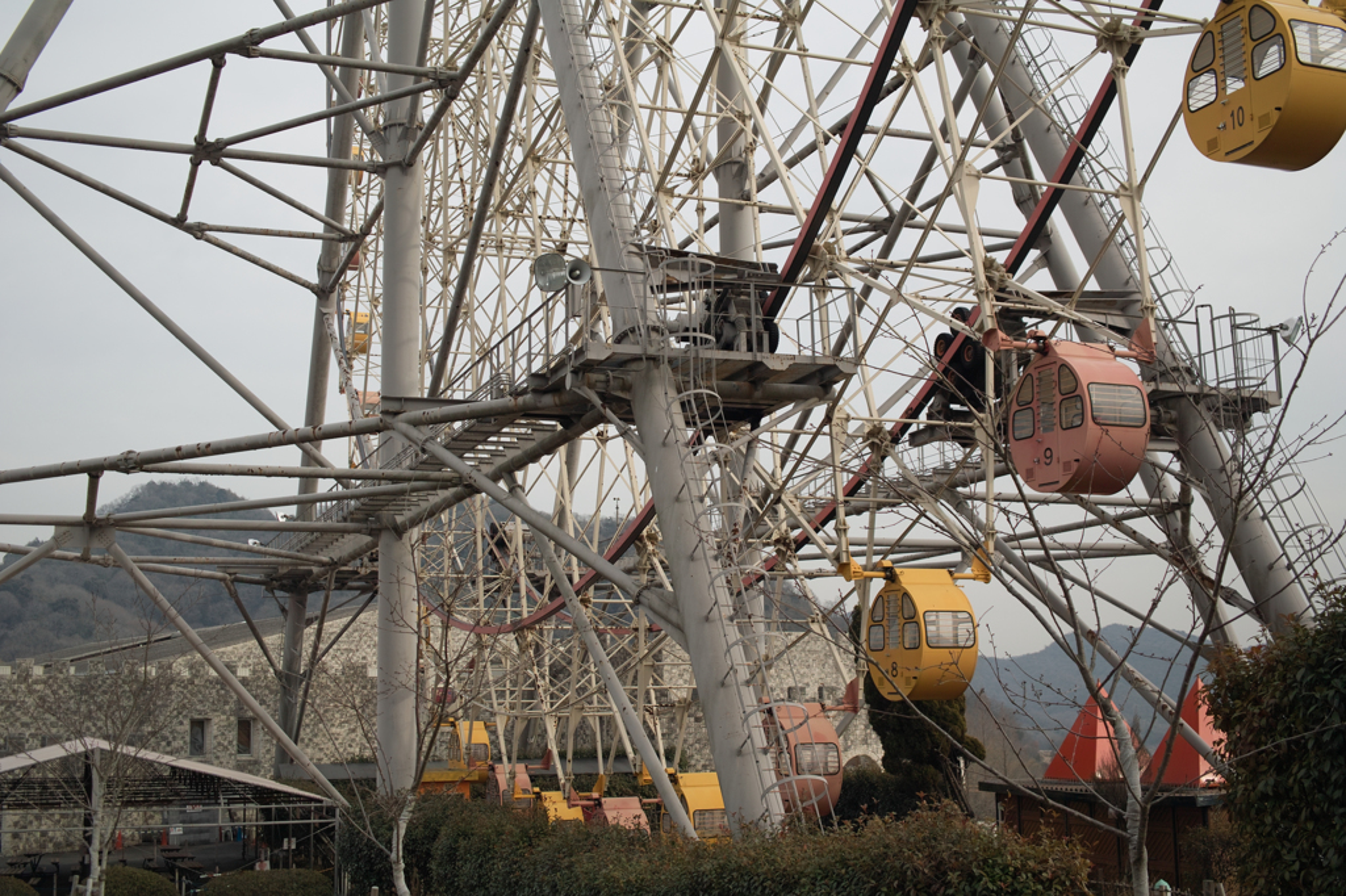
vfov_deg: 32.6
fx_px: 1532
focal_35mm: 41
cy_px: 448
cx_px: 673
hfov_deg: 47.4
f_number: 2.8
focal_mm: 24.2
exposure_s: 1/1000
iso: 100
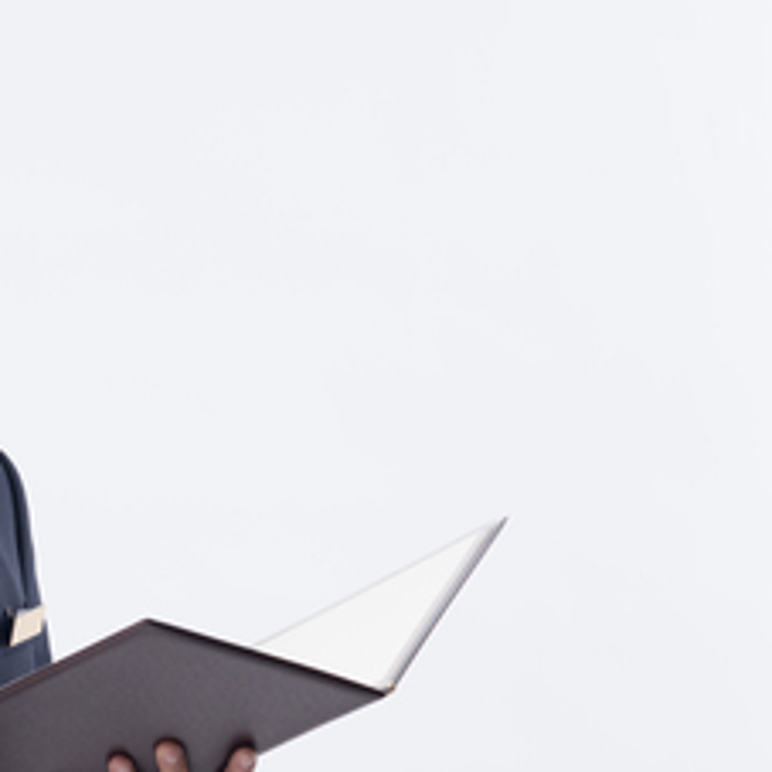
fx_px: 5147
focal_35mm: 204
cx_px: -173
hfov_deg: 8.5
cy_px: 476
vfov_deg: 8.6
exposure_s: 1/125
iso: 100
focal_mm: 85
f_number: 9
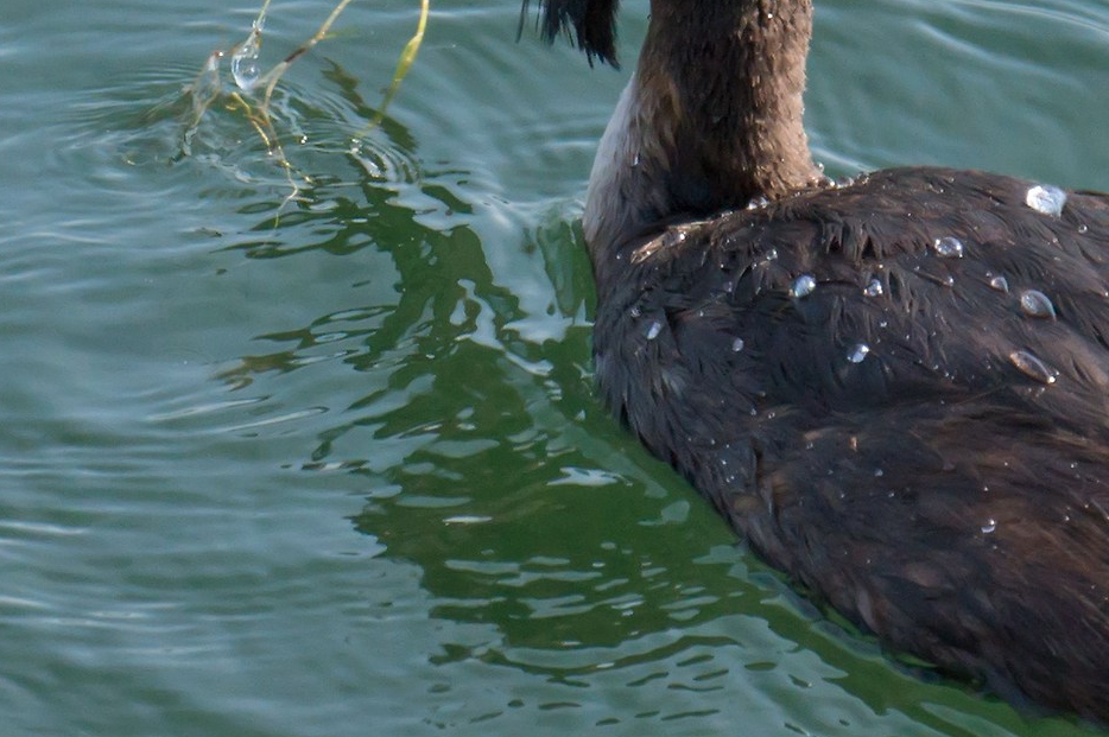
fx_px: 24899
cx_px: 862
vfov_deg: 1.7
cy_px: 408
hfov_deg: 2.6
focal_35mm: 809
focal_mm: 210
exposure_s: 1/400
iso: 1000
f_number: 13
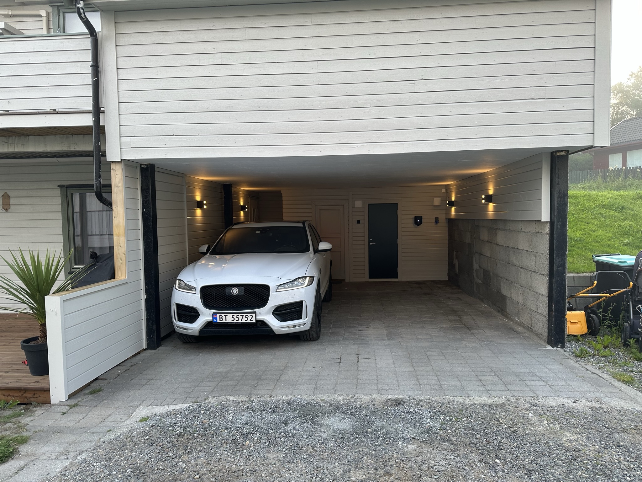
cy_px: 241
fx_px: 445
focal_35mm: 24
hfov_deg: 71.6
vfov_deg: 56.8
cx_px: 321
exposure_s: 1/84
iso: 80
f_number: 1.78
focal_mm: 6.86
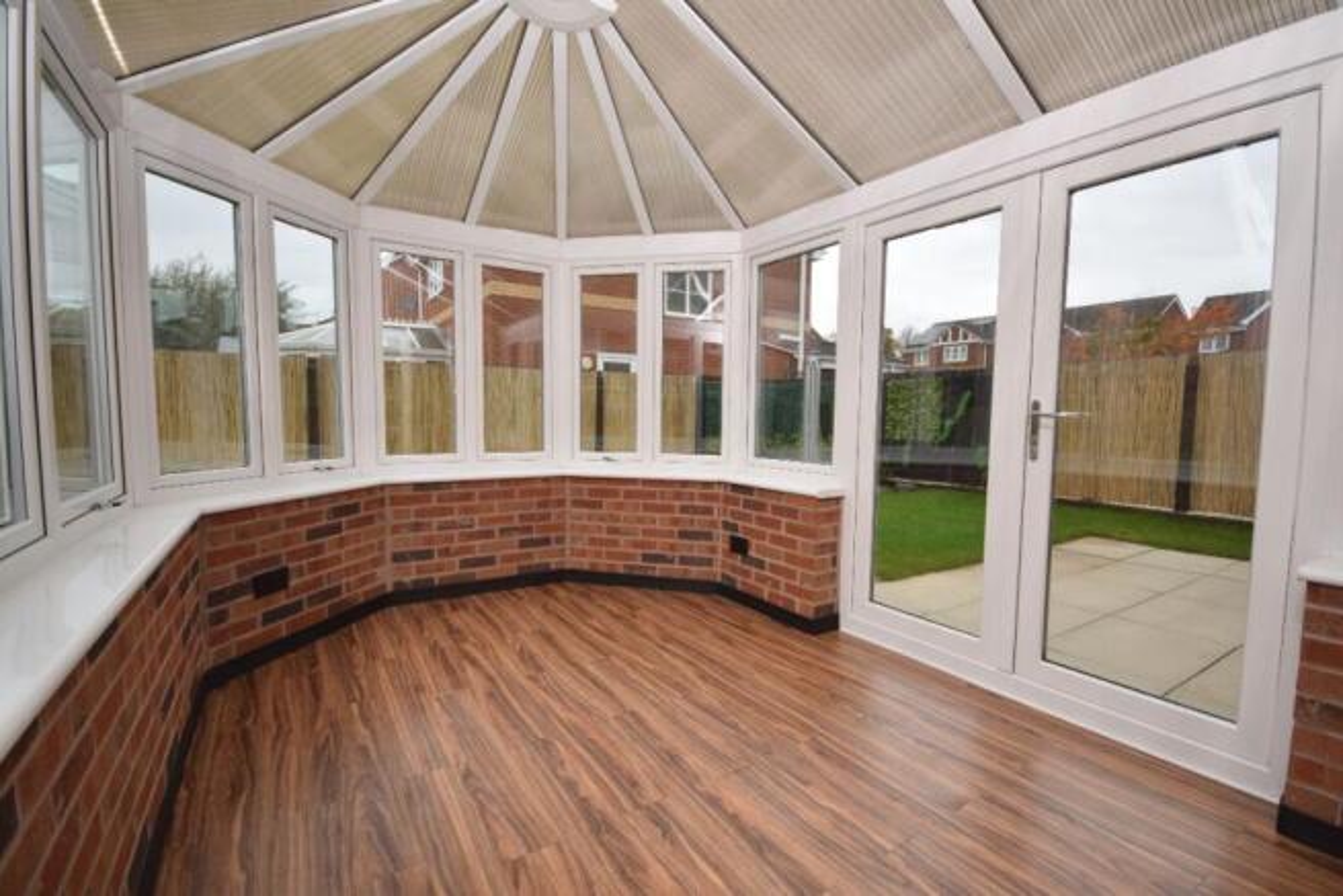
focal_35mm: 15
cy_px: 448
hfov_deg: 100.4
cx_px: 672
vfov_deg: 77.4
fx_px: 560
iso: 100
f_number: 4
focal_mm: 10
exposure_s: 1/60
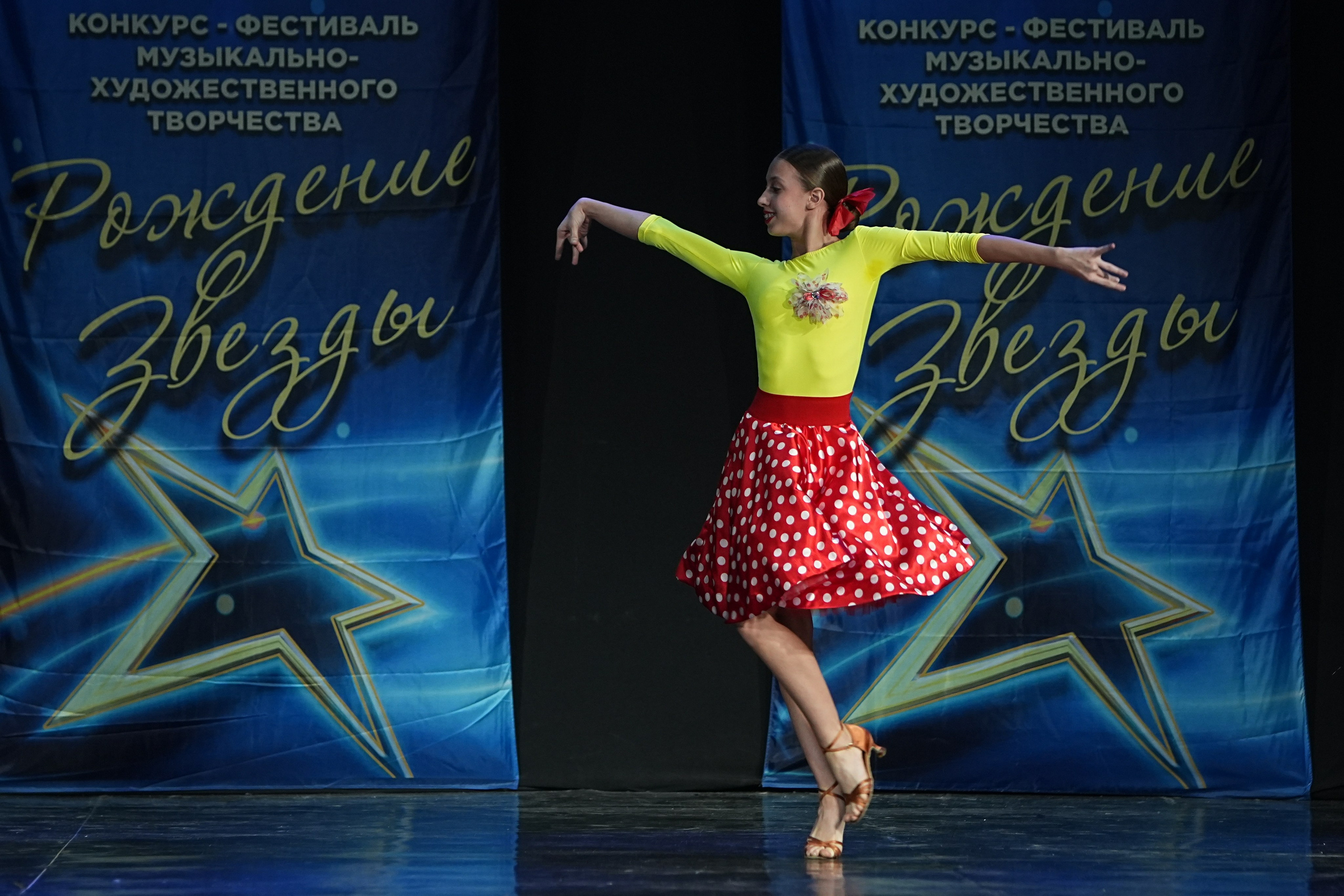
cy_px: 448
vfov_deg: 6.2
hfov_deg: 9.3
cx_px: 672
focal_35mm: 222
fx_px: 8288
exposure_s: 1/320
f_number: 2.8
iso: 1600
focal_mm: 148
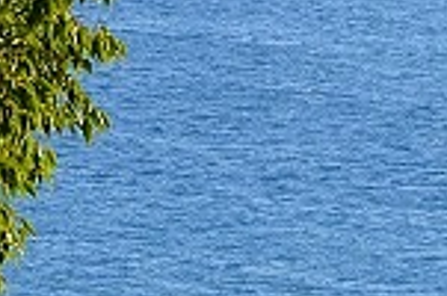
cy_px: -221
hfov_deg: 3.2
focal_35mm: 637
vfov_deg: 2.1
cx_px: 275
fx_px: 7893
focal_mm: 80
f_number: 8
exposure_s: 1/250
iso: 180
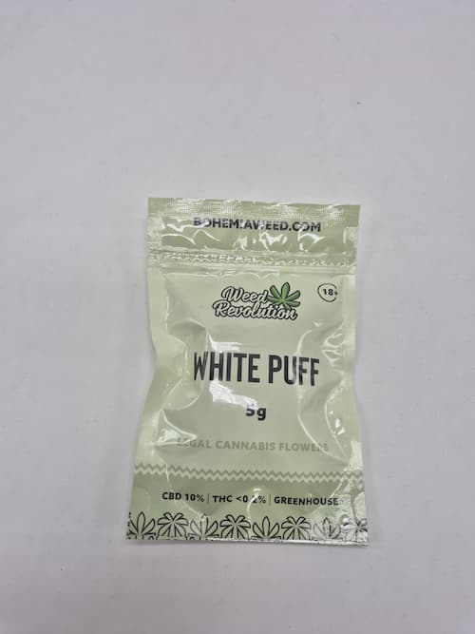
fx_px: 421
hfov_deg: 58.9
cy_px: 317
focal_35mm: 23
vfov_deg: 73.9
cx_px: 238
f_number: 1.8
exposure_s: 1/274
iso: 25
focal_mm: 5.4
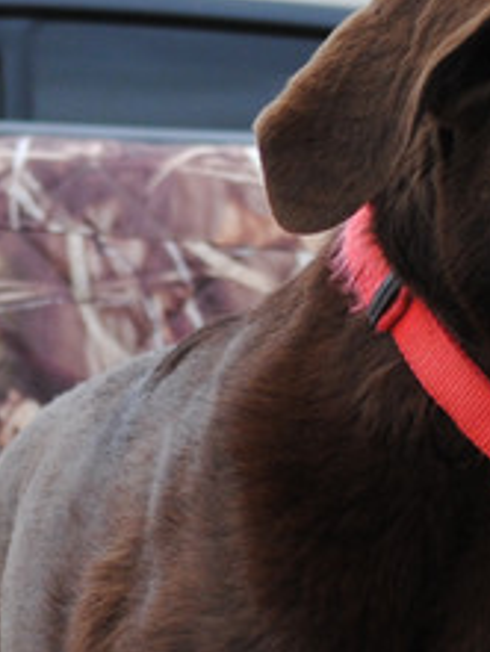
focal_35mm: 468
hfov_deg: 3.2
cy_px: 398
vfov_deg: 4.2
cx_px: -66
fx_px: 8824
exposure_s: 1/400
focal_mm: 60
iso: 200
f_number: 5
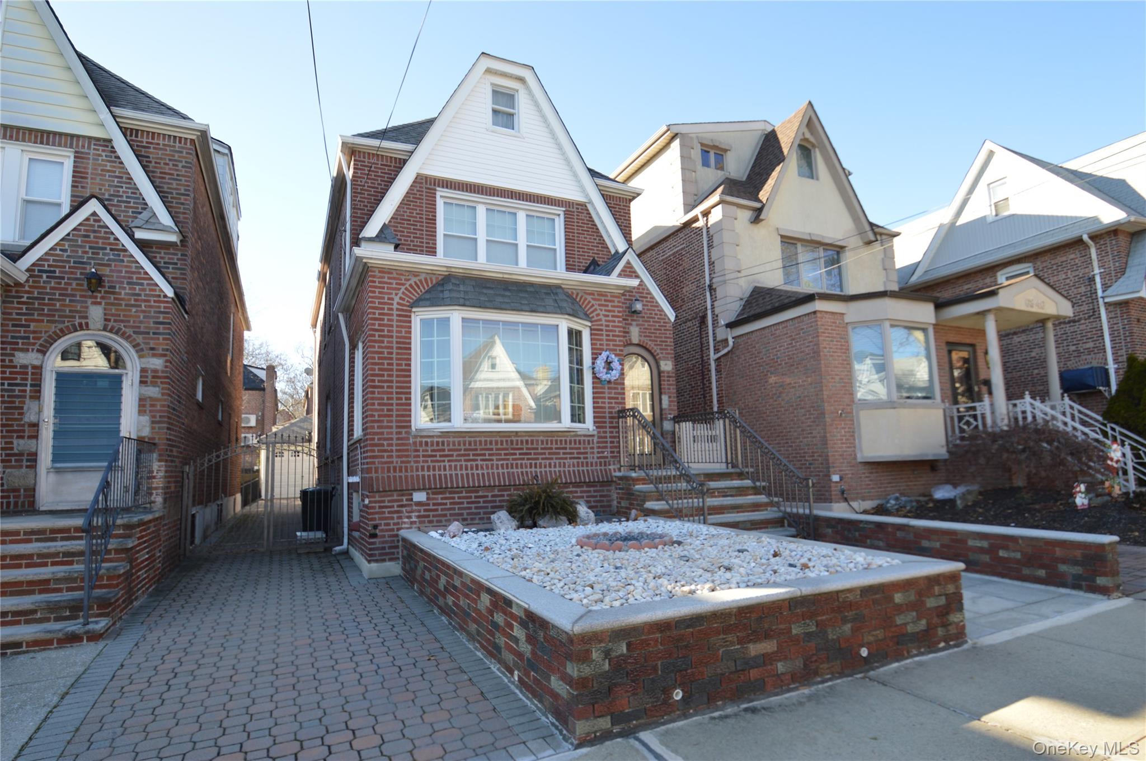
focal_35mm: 18
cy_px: 380
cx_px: 573
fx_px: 572
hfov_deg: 90.1
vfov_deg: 67.3
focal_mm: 12
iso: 100
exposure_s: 1/125
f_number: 5.6
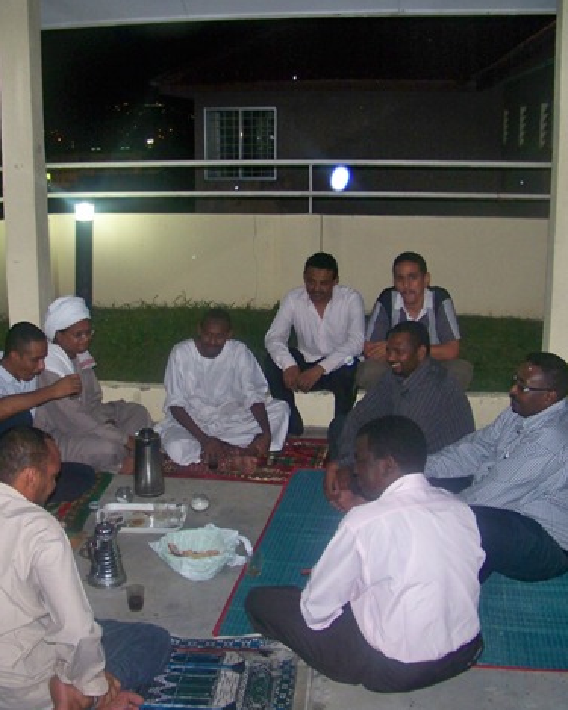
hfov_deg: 34.0
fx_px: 925
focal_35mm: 44
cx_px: 217
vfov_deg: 42.0
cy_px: 357
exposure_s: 1/30
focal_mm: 5.85
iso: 200
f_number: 2.8
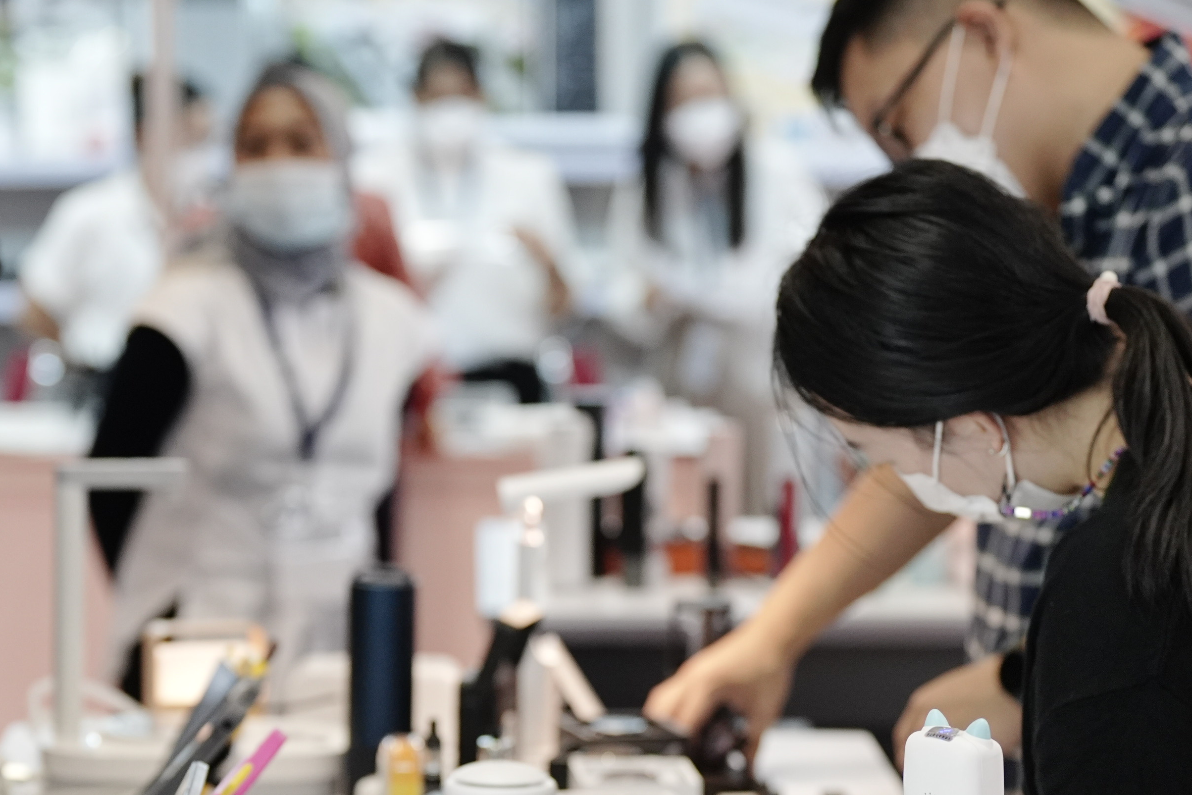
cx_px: 482
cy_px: 627
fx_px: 4437
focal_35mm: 134
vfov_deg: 10.2
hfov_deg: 15.3
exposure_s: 1/160
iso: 1600
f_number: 2.8
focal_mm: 70
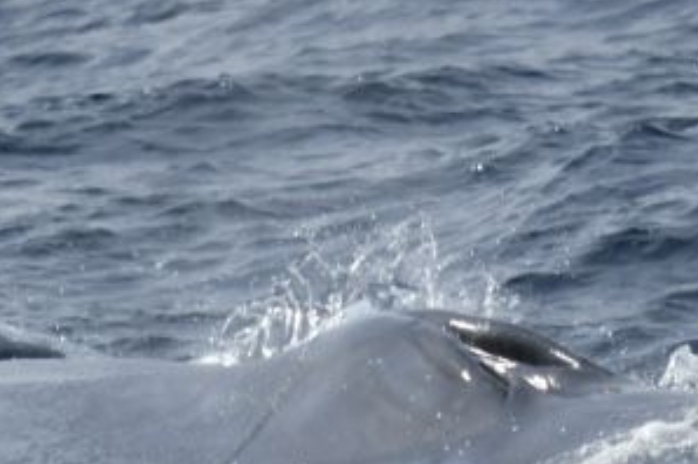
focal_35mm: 1612
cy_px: 343
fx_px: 31220
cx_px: 178
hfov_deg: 1.3
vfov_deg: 0.9
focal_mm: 600
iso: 1000
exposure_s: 1/8000
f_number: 6.3
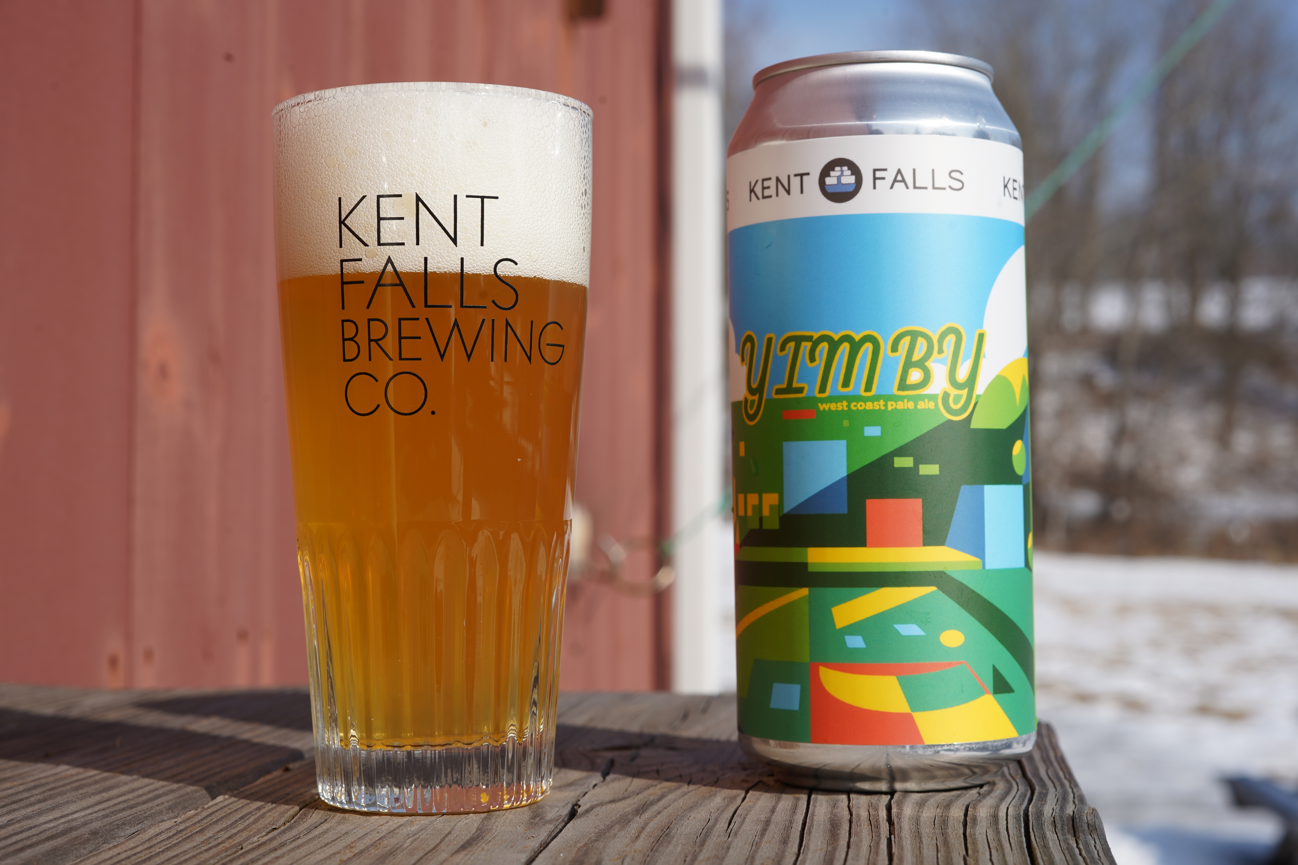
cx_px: 649
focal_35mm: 50
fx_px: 1803
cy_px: 432
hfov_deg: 39.6
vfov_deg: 27.0
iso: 100
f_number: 10
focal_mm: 50
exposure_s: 1/160
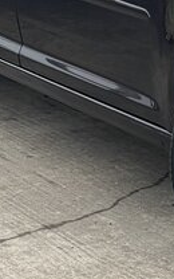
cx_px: 340
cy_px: -94
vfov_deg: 9.7
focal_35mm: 212
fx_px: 1609
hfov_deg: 6.0
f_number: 2
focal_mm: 6
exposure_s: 1/177
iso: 25
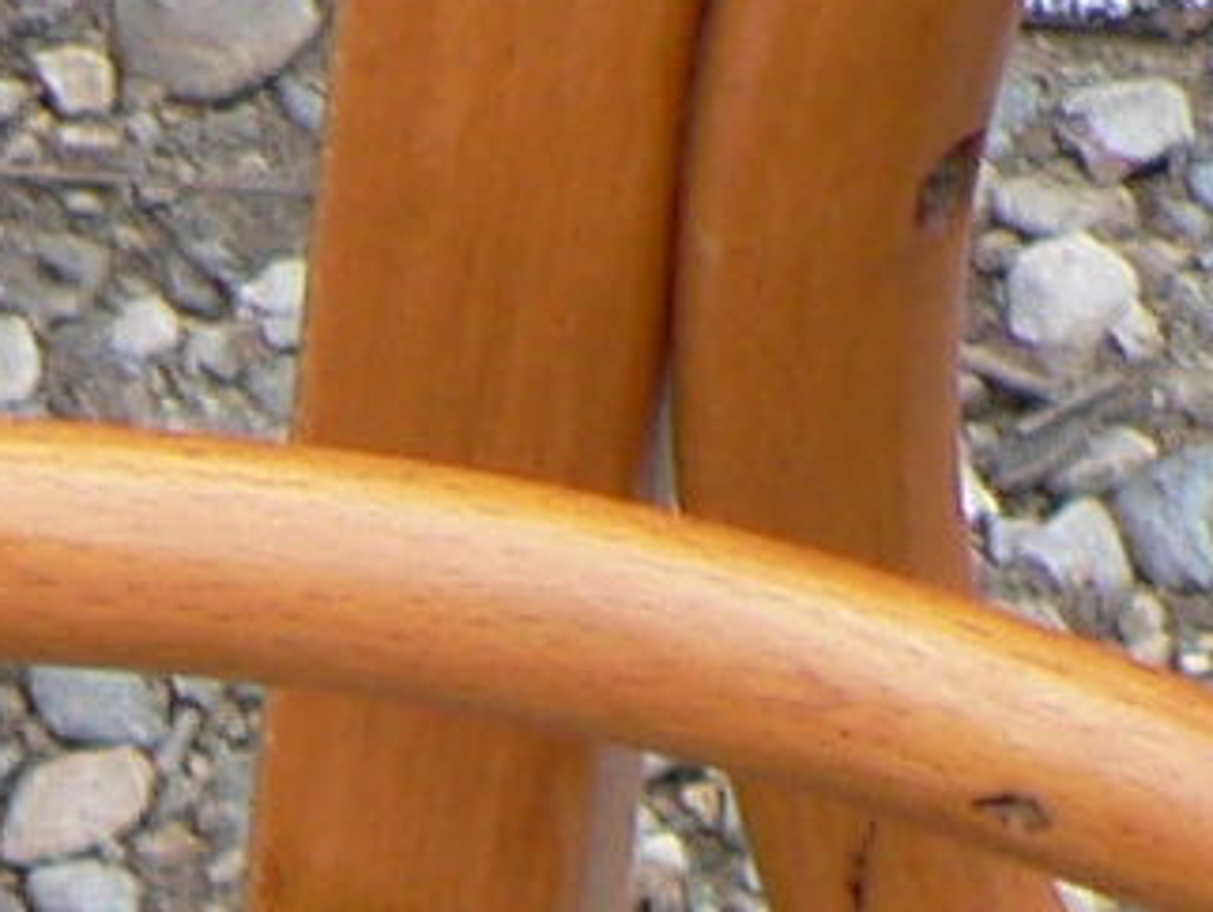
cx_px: -746
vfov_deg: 4.8
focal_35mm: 286
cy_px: 3535
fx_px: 10029
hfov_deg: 6.8
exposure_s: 1/60
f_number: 2.8
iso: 80
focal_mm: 6
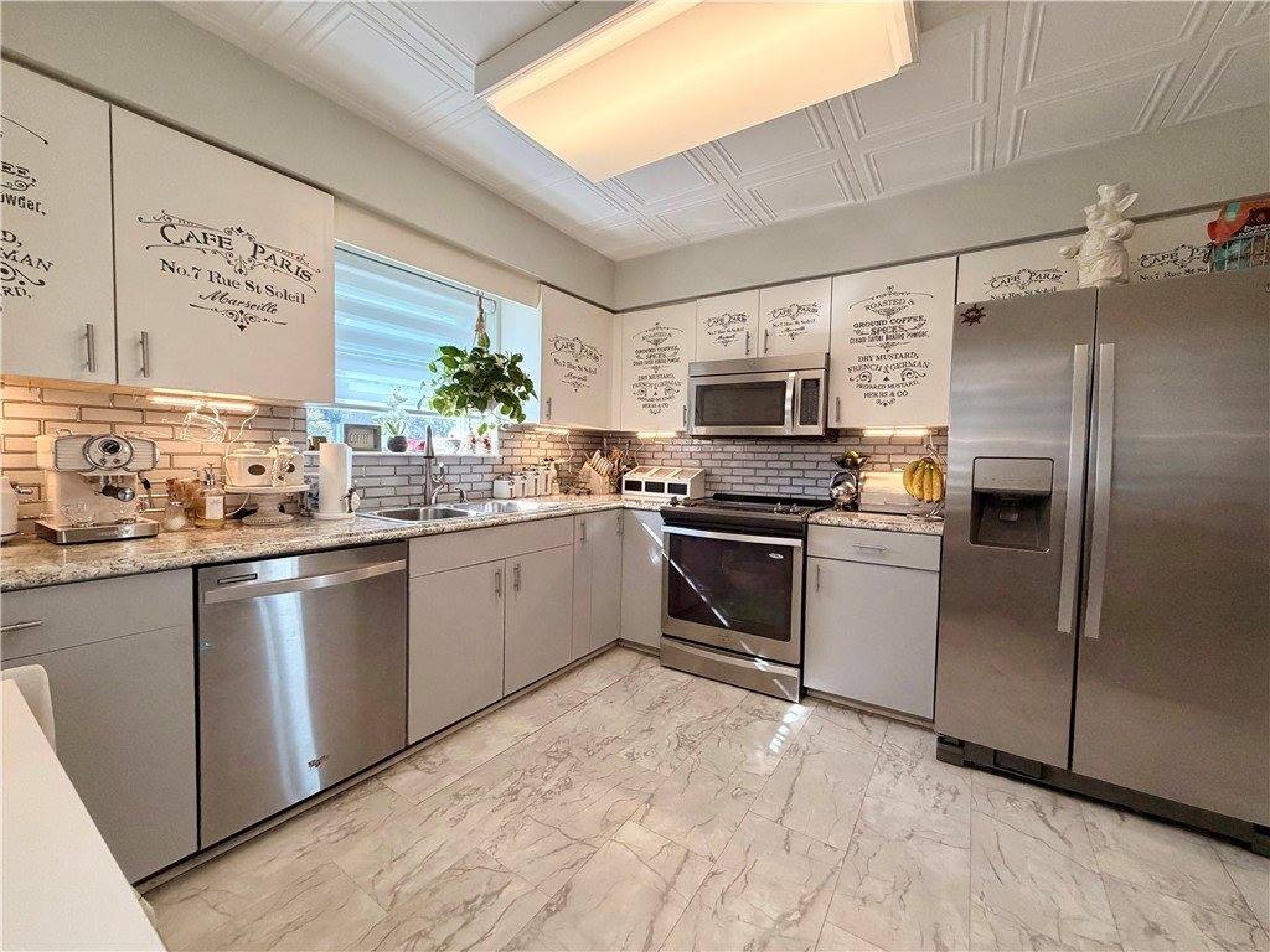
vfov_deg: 85.7
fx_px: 514
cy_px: 476
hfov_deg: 102.1
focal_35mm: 14
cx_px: 635
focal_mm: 2.22
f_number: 2.2
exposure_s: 1/120
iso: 320
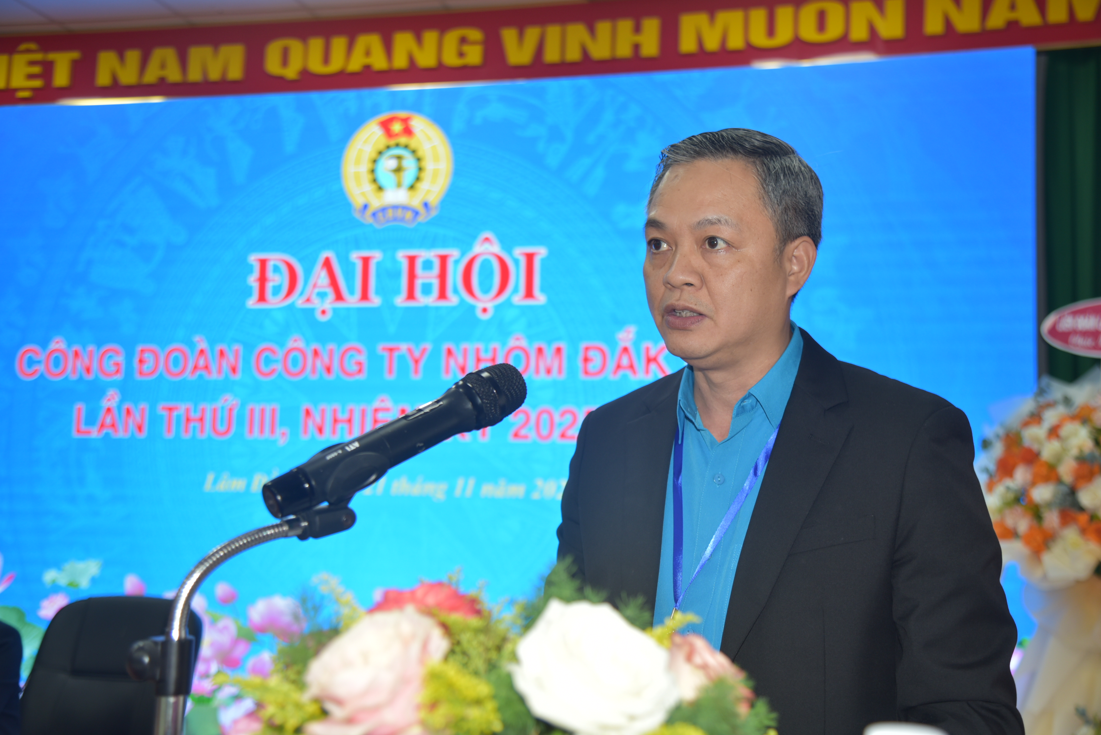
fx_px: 1224
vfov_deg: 33.4
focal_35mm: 40
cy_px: 359
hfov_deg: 48.4
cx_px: 561
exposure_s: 1/100
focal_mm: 38
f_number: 4
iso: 400
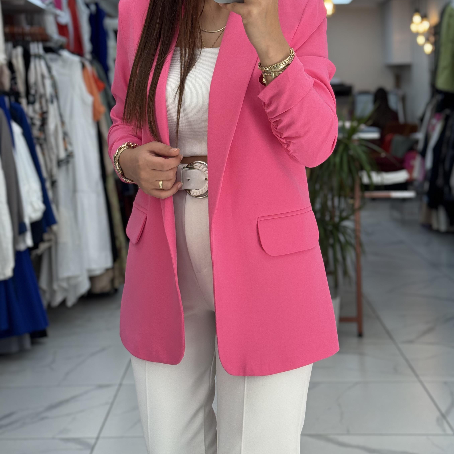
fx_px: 935
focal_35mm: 63
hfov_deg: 27.3
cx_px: 242
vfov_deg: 27.0
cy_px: 130
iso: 64
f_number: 1.78
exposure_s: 1/100
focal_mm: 6.76
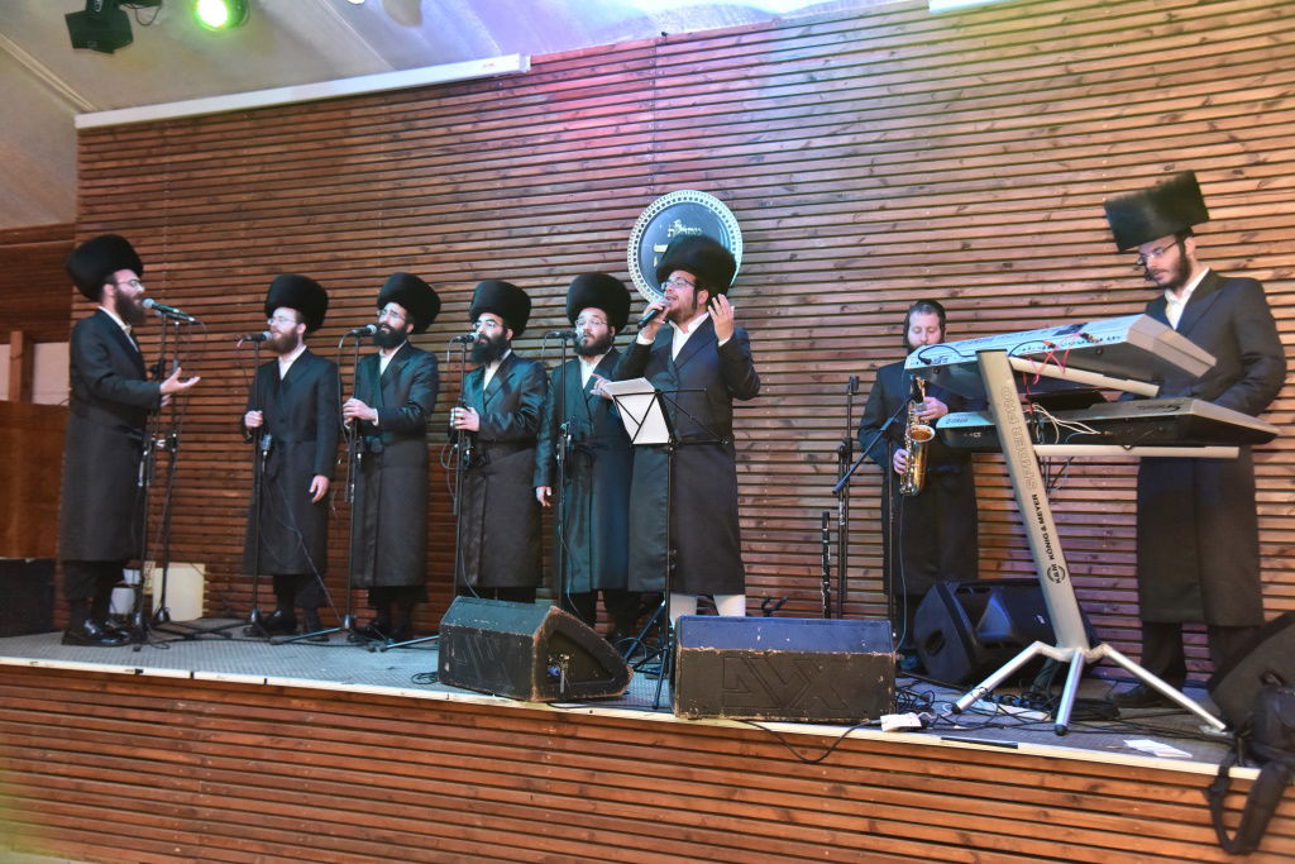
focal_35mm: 38
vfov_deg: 35.1
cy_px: 432
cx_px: 648
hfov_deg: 50.7
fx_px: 1367
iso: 2000
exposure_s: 1/160
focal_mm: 38
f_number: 4
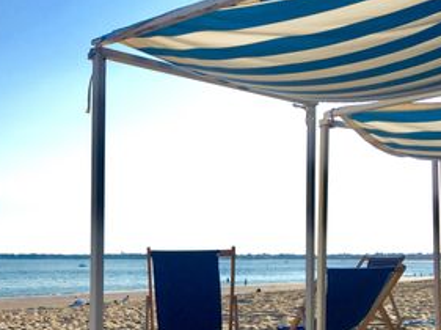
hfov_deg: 29.1
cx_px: -5
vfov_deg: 23.5
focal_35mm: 62
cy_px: 209
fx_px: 789
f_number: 2.2
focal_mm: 4.15
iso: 25
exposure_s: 1/1068
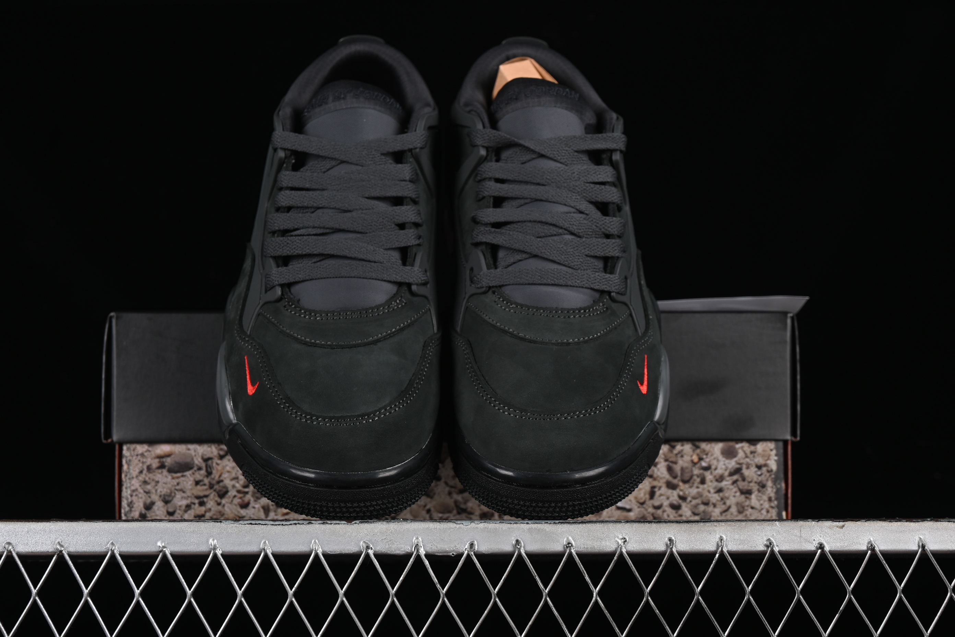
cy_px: 318
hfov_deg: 28.1
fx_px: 1910
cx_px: 478
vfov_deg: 18.9
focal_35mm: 72
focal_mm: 48
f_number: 7.1
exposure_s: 1/160
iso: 160
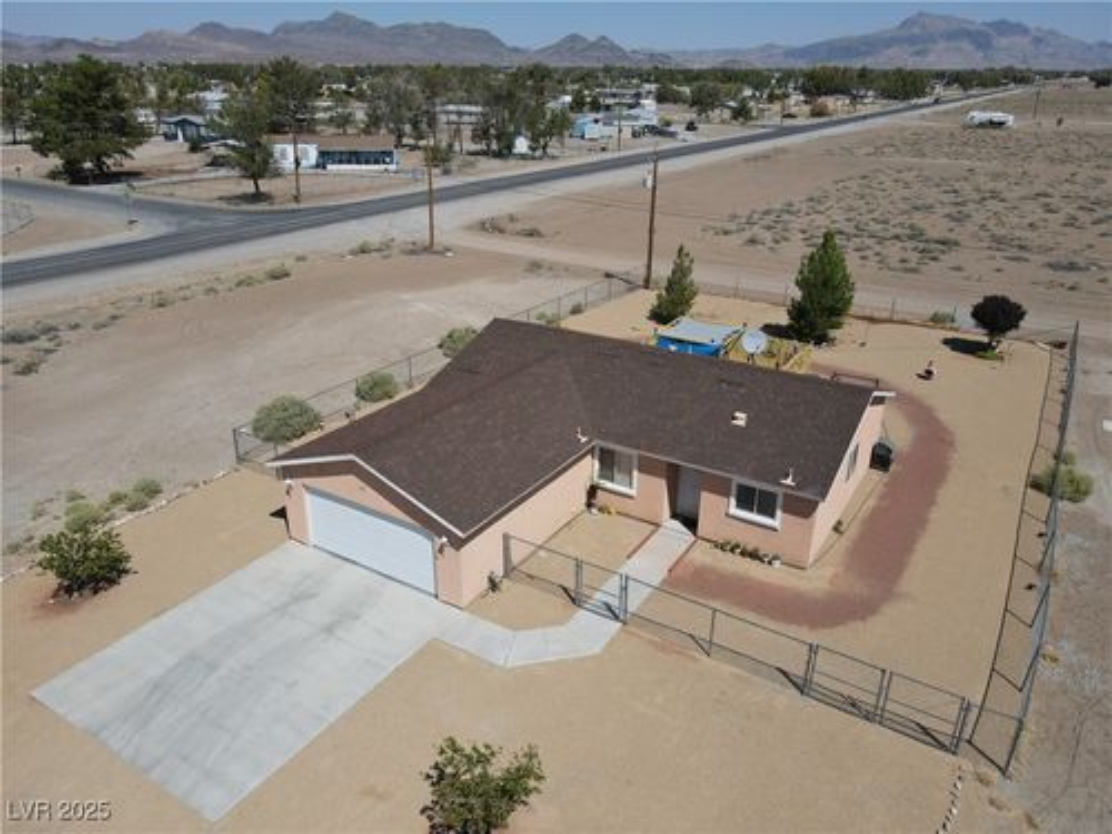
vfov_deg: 56.8
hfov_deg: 71.6
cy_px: 417
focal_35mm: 24
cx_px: 556
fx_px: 771
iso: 100
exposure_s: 1/1250
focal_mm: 4.5
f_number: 2.8
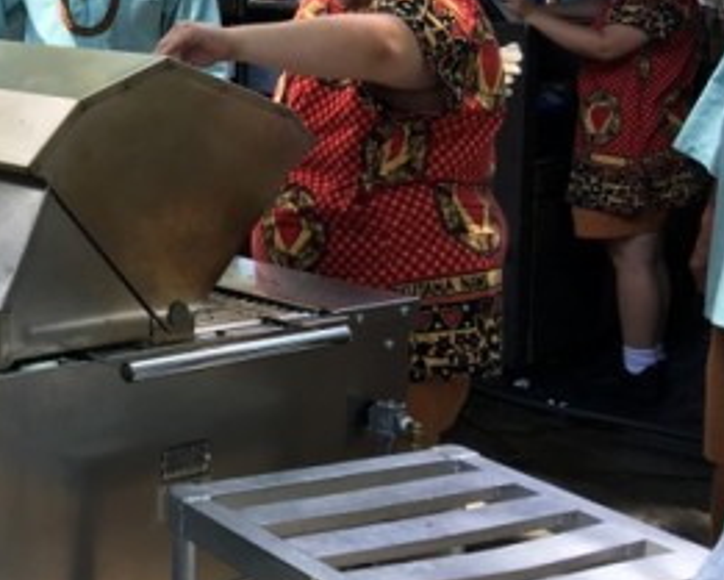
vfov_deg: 19.8
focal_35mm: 76
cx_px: -147
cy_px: 49
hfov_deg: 23.0
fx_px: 1629
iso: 25
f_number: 2.2
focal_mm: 4.15
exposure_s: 1/183
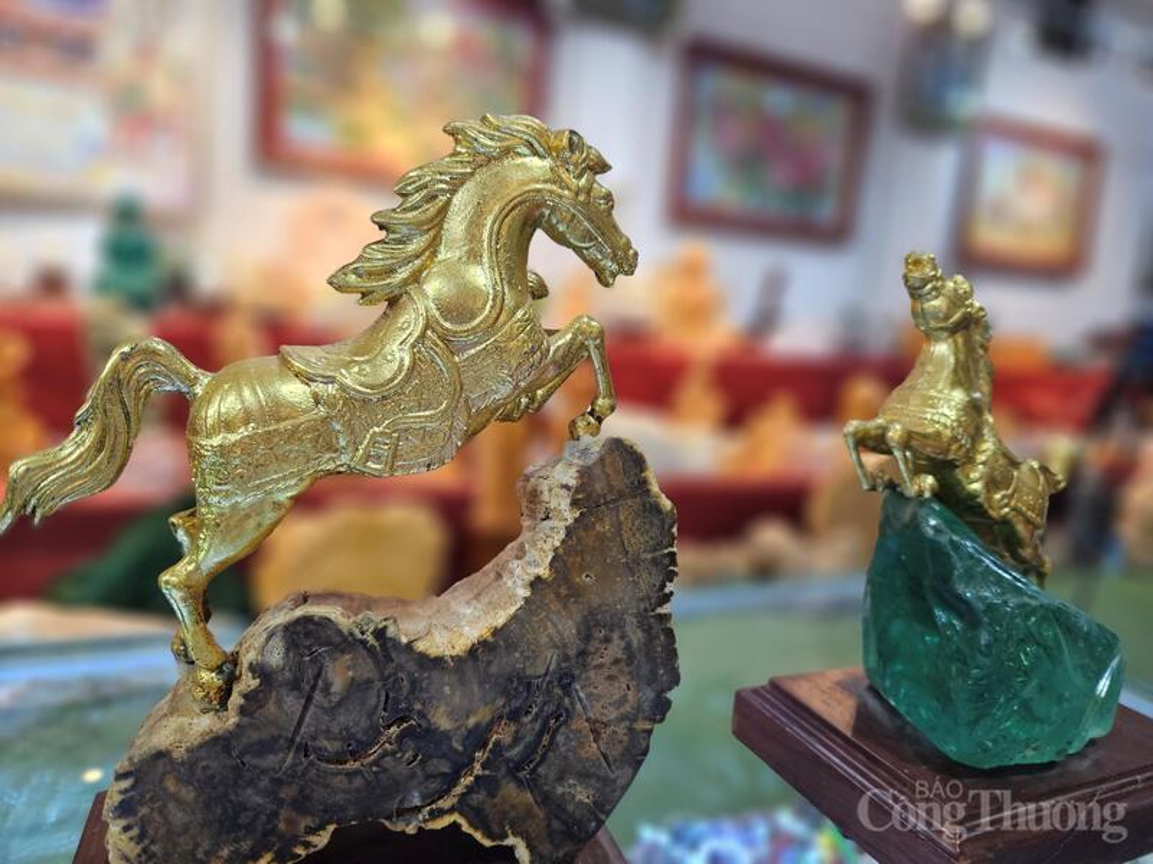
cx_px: 576
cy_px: 432
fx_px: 766
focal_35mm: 23
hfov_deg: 73.9
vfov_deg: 58.9
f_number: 1.8
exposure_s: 1/100
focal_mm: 5.4
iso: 320
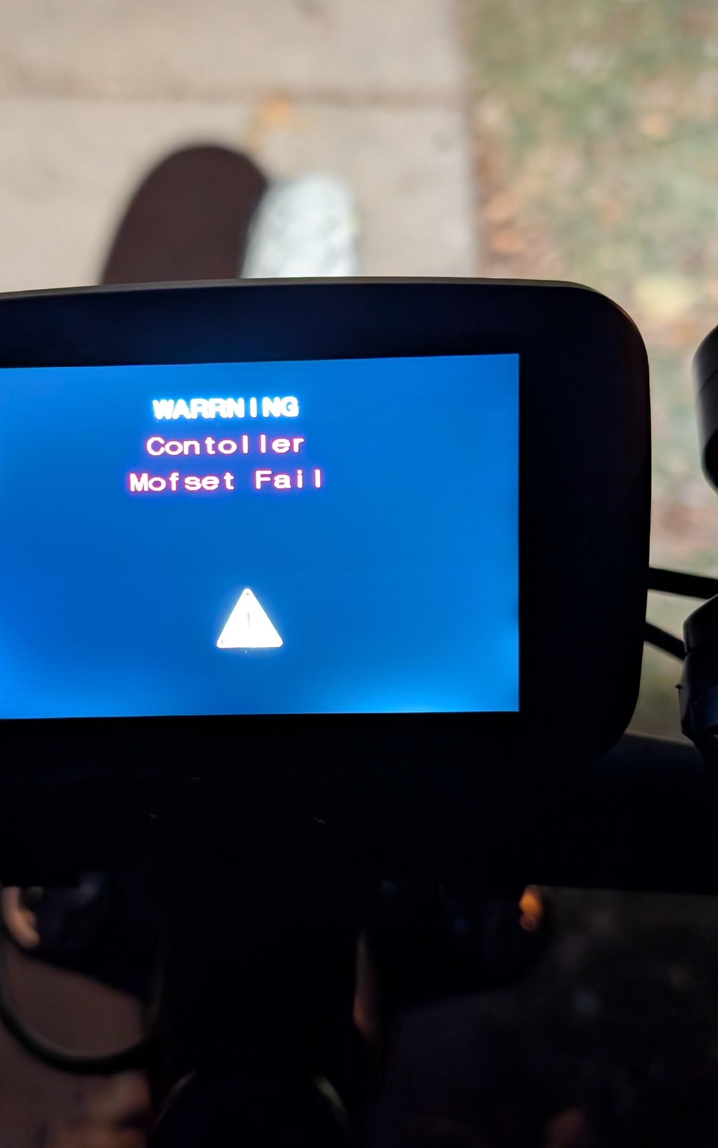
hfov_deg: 29.7
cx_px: 240
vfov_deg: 46.2
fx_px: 1346
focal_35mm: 43
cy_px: 560
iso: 972
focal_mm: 6.9
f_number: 1.68
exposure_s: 1/28.1
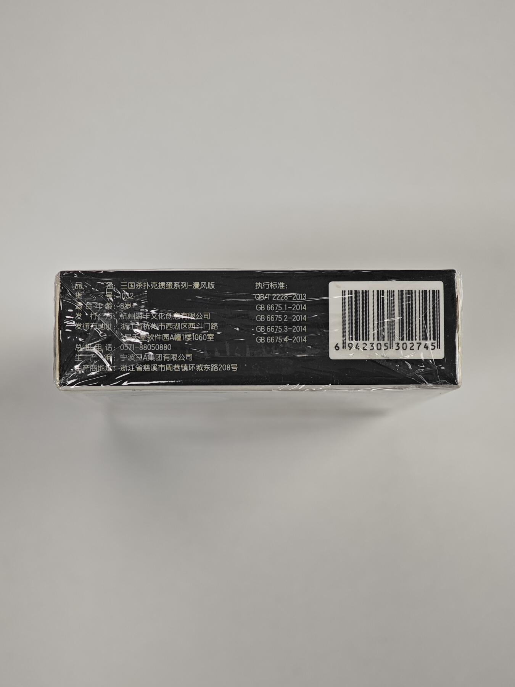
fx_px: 1587
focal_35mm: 80
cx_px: 258
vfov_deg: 24.4
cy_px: 344
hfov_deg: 18.4
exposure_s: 1/102
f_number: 1.8
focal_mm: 12.28
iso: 50
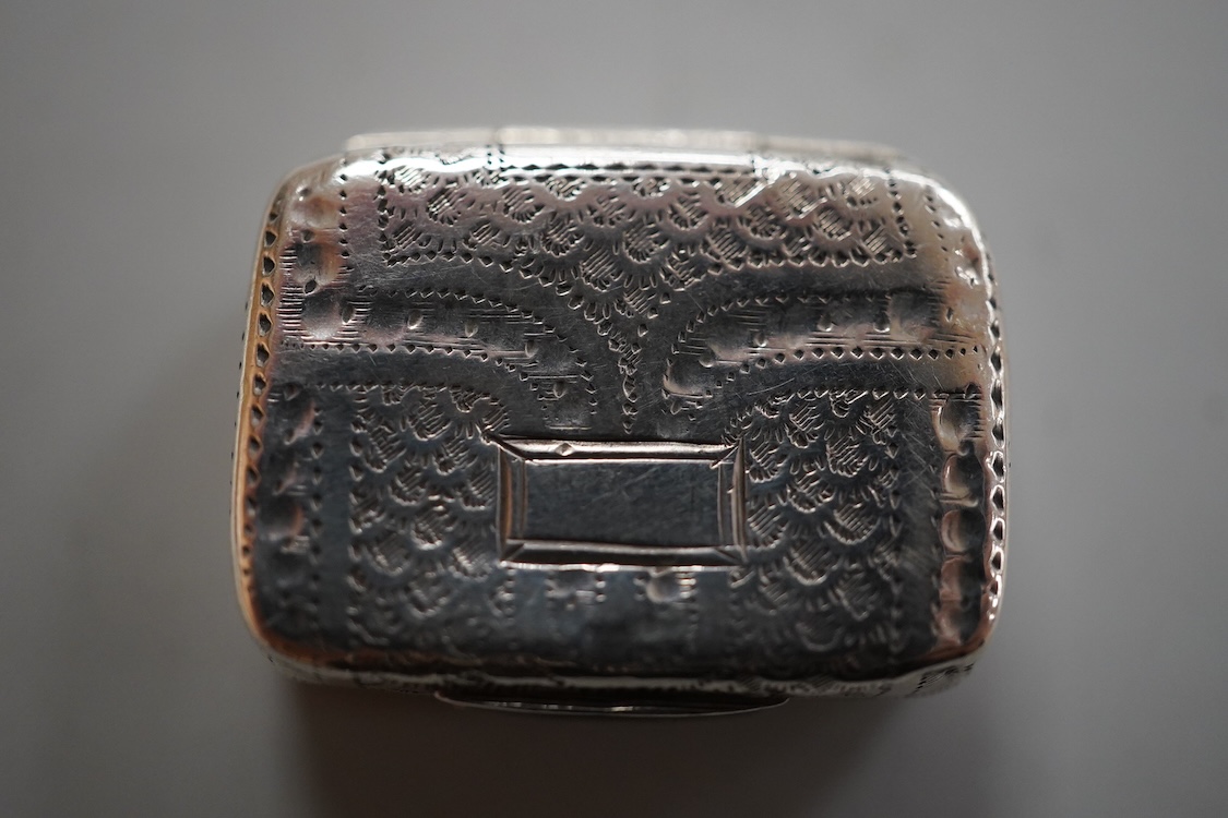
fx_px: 1535
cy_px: 409
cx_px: 614
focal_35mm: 45
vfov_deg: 29.9
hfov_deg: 43.6
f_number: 4.5
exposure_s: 1/400
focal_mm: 30
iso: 2500
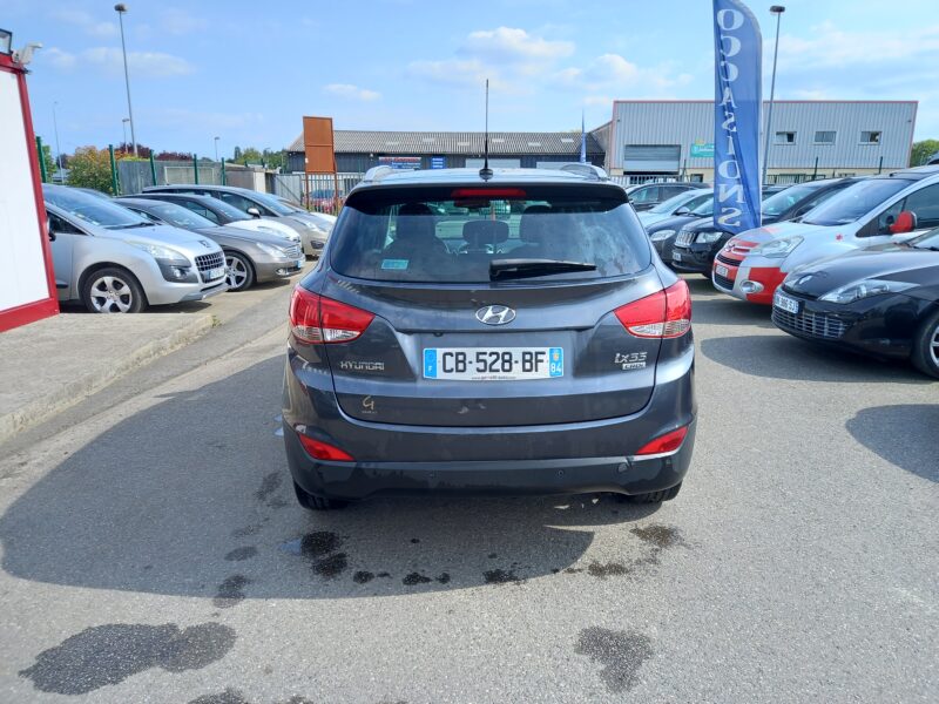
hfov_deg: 69.4
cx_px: 470
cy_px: 352
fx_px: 678
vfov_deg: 54.9
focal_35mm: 25
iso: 25
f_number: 2
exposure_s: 1/224
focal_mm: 4.6
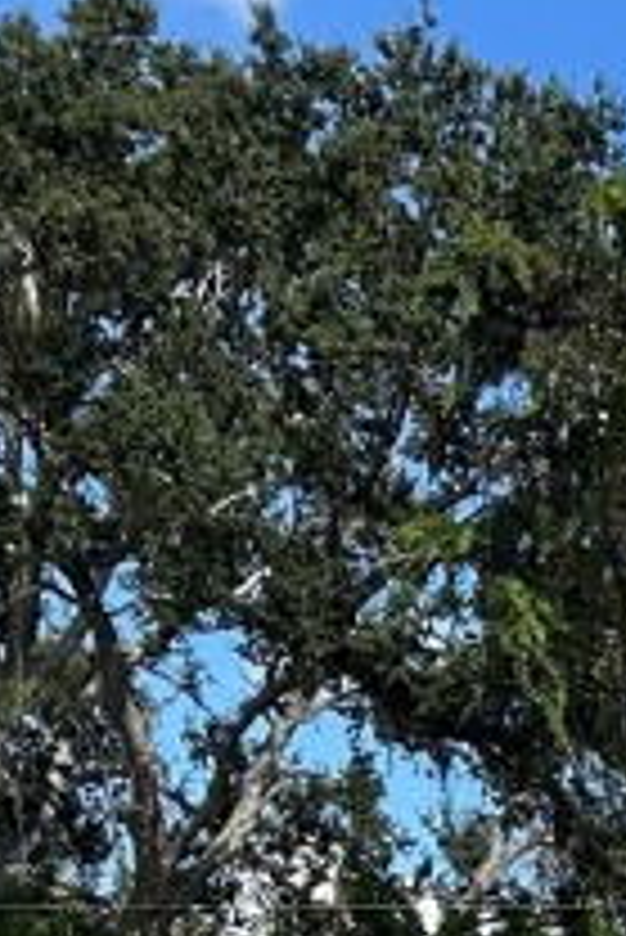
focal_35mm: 133
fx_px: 3463
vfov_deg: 13.8
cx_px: 1419
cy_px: 1678
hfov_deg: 9.4
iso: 50
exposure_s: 1/3257
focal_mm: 5.7
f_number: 1.5
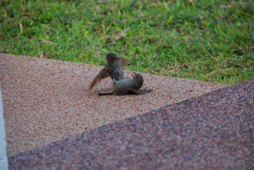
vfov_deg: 4.6
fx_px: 2118
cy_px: 85
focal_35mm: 300
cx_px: 127
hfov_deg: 6.9
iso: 640
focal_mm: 200
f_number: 5.6
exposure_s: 1/400
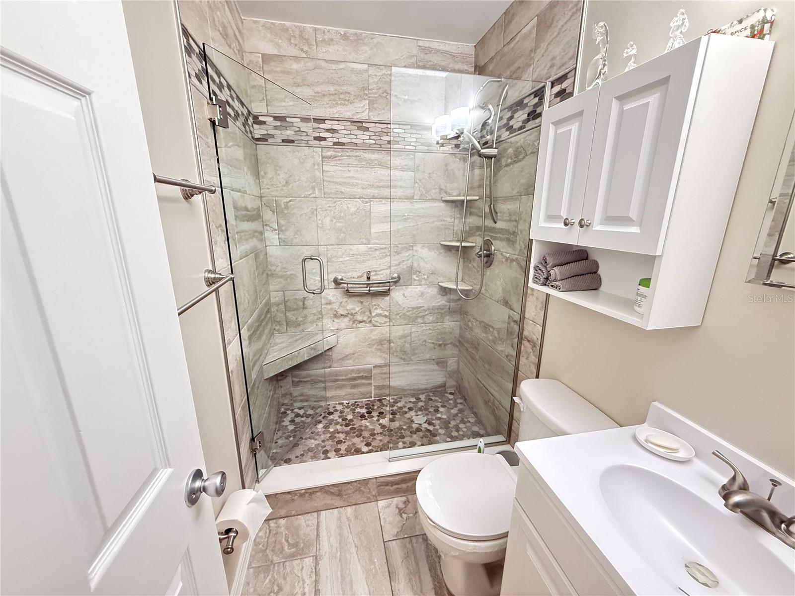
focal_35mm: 14
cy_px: 298
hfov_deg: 102.1
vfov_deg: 85.7
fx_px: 322
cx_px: 398
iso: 800
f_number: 2.2
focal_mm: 2.22
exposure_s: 1/60
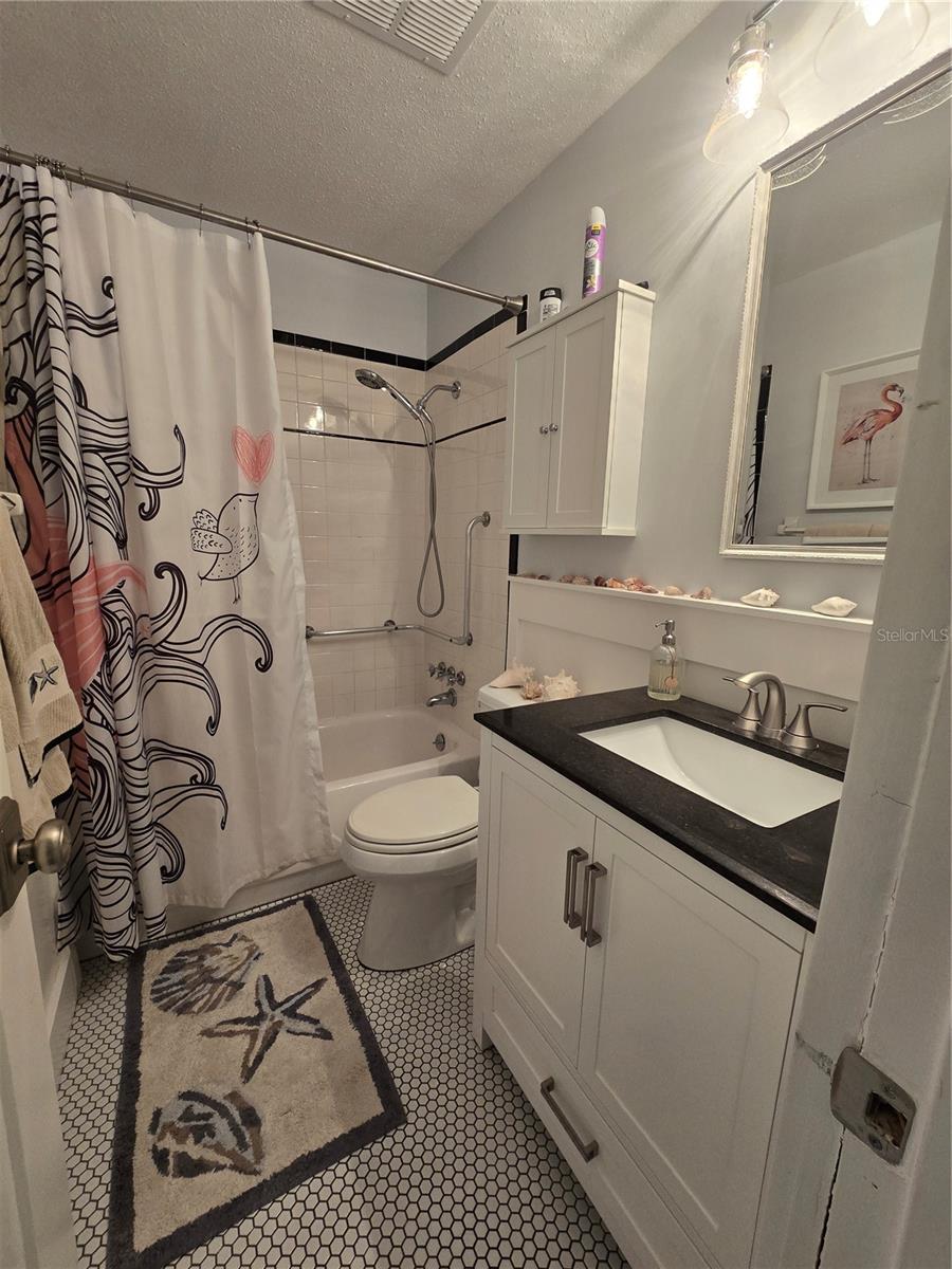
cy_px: 634
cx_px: 476
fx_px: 477
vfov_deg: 106.2
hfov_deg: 89.9
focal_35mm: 13
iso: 160
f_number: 2.2
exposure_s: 1/60
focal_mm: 2.2
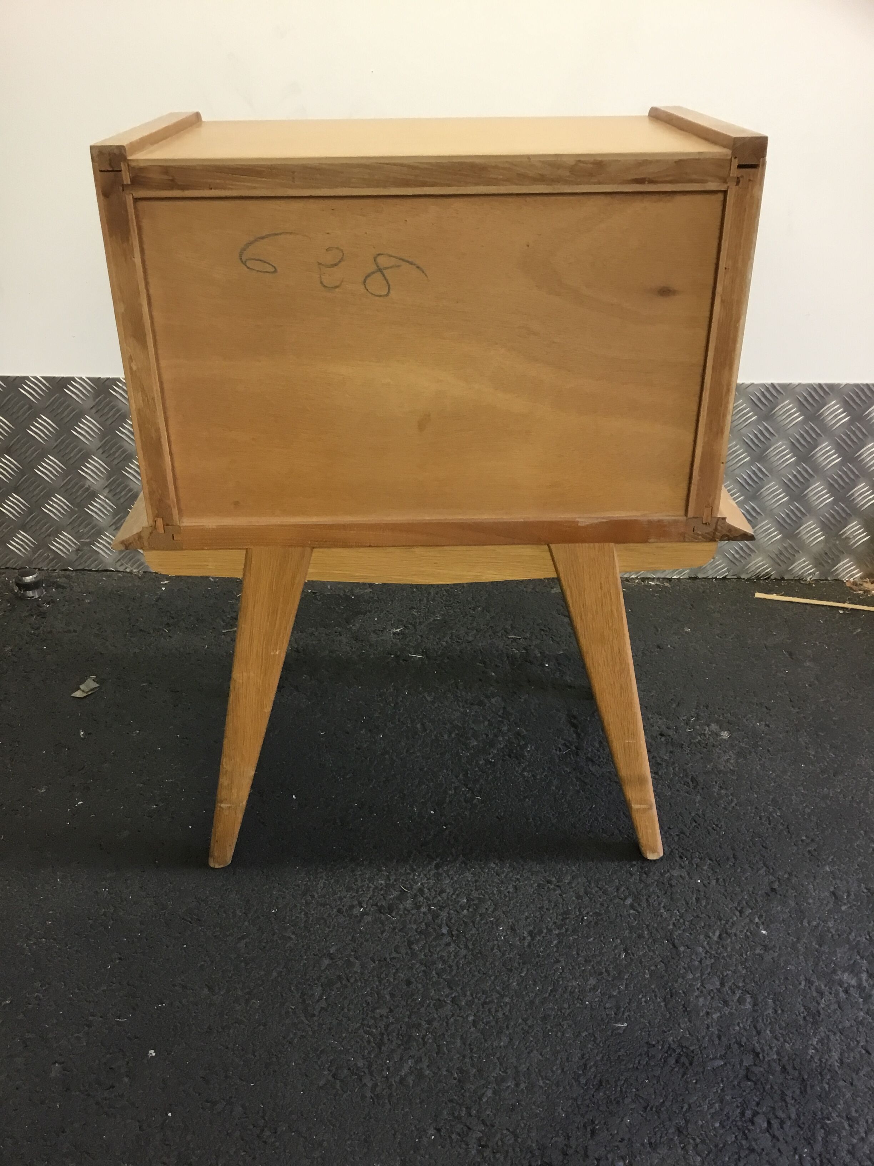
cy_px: 583
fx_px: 1044
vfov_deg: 58.4
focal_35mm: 31
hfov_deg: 45.4
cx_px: 437
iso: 80
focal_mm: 3.3
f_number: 2.4
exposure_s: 1/33
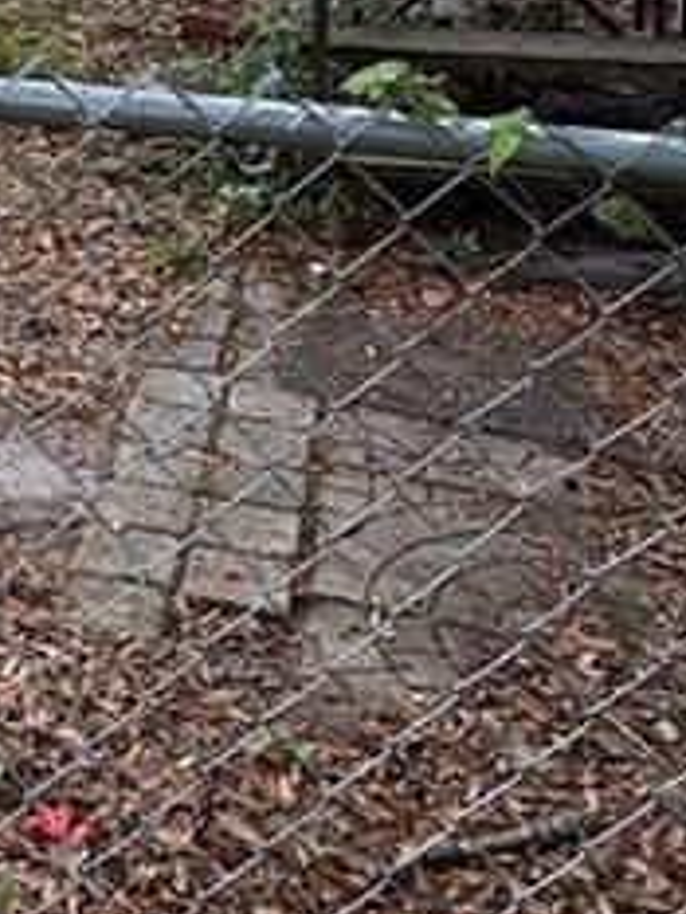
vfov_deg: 24.0
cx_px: -349
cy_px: -251
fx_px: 1901
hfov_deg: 18.2
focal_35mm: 72
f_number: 2.2
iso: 40
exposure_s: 1/195
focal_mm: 2.22
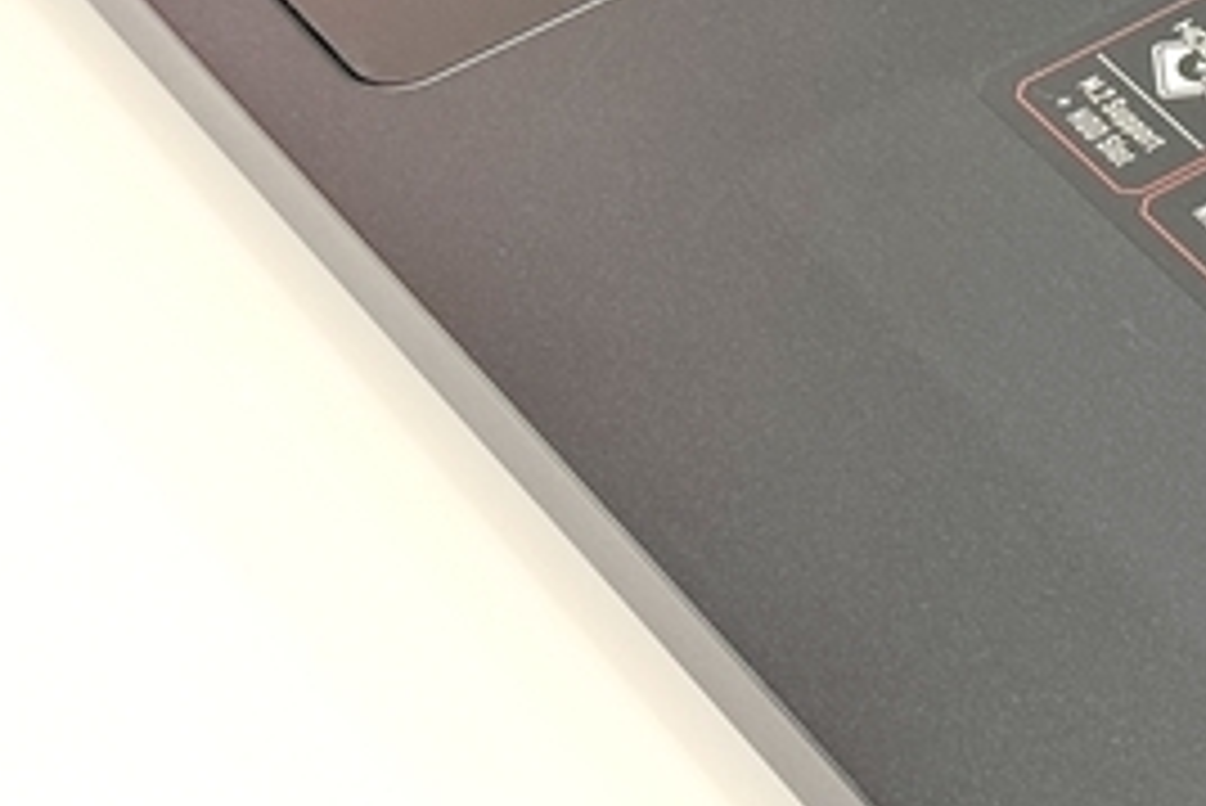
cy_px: -176
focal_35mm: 149
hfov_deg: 13.4
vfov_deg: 9.1
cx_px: 1476
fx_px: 4994
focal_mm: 6.76
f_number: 1.78
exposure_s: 1/79
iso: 100
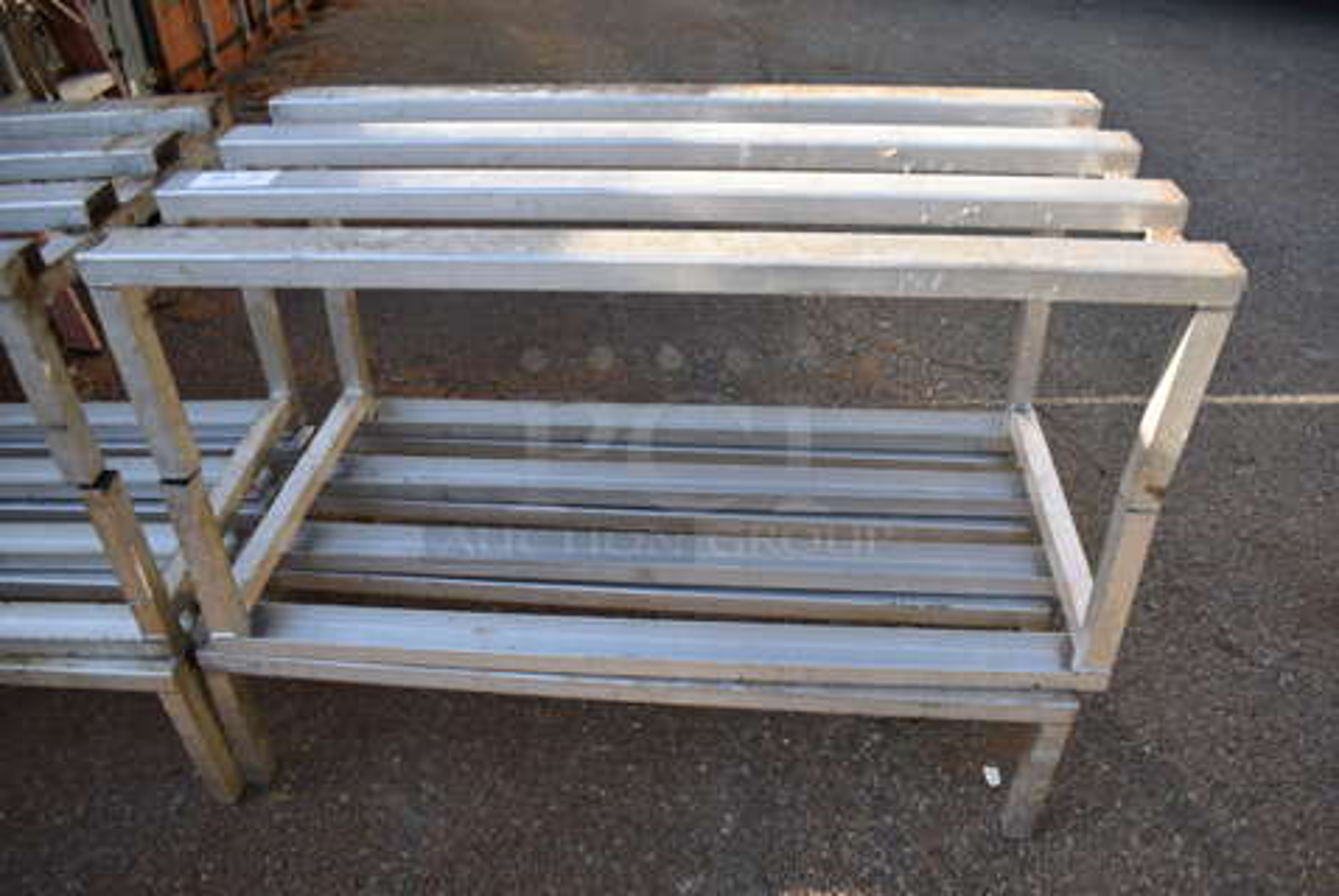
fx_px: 1005
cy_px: 448
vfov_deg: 48.1
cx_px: 670
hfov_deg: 67.3
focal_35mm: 27
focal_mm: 18
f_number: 5.6
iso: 200
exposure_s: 1/250
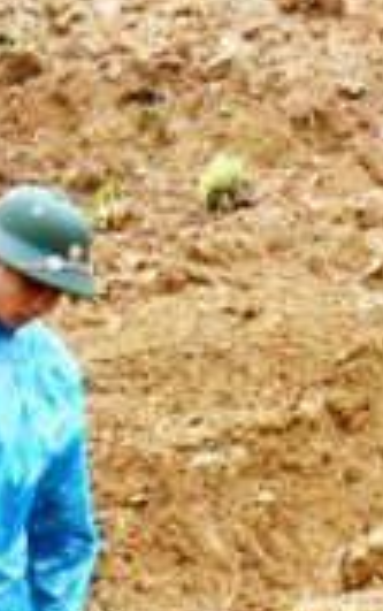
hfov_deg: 3.4
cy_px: 554
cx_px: -69
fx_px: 6464
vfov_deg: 5.4
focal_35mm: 388
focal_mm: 24.1
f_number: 3.3
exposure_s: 1/40
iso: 100
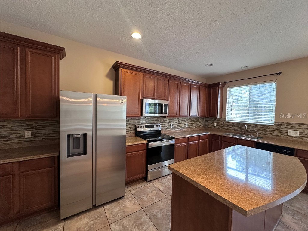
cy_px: 116
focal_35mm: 14
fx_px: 125
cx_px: 154
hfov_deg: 102.1
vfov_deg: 85.7
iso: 400
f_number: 2.2
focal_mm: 2.22
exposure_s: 1/60
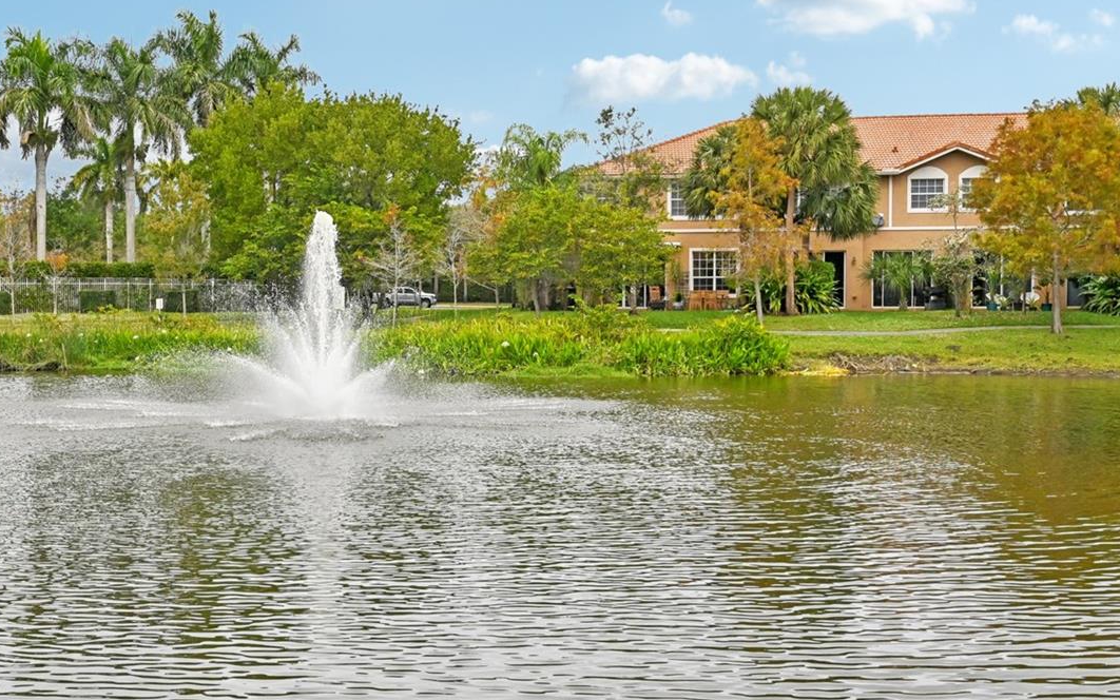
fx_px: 1404
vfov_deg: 28.0
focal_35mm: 46
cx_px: 310
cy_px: 366
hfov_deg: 42.4
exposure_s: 1/1000
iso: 1250
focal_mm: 30
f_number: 8
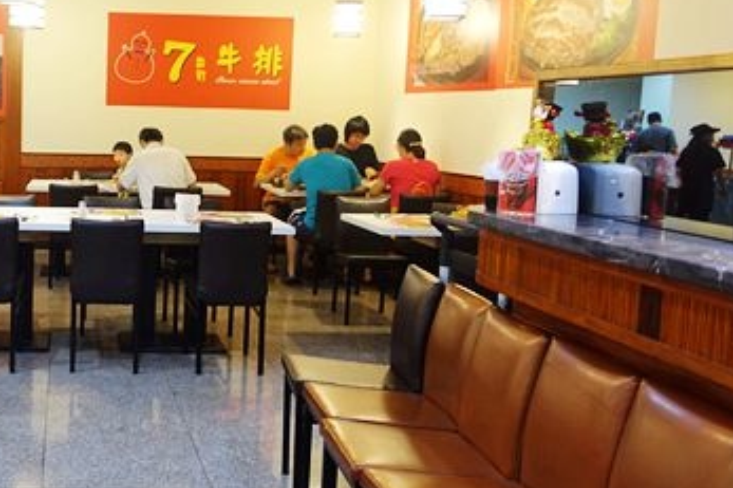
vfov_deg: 29.8
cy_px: 225
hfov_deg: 41.2
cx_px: 114
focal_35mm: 45
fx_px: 916
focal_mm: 8.8
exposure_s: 1/30
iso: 320
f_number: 1.8
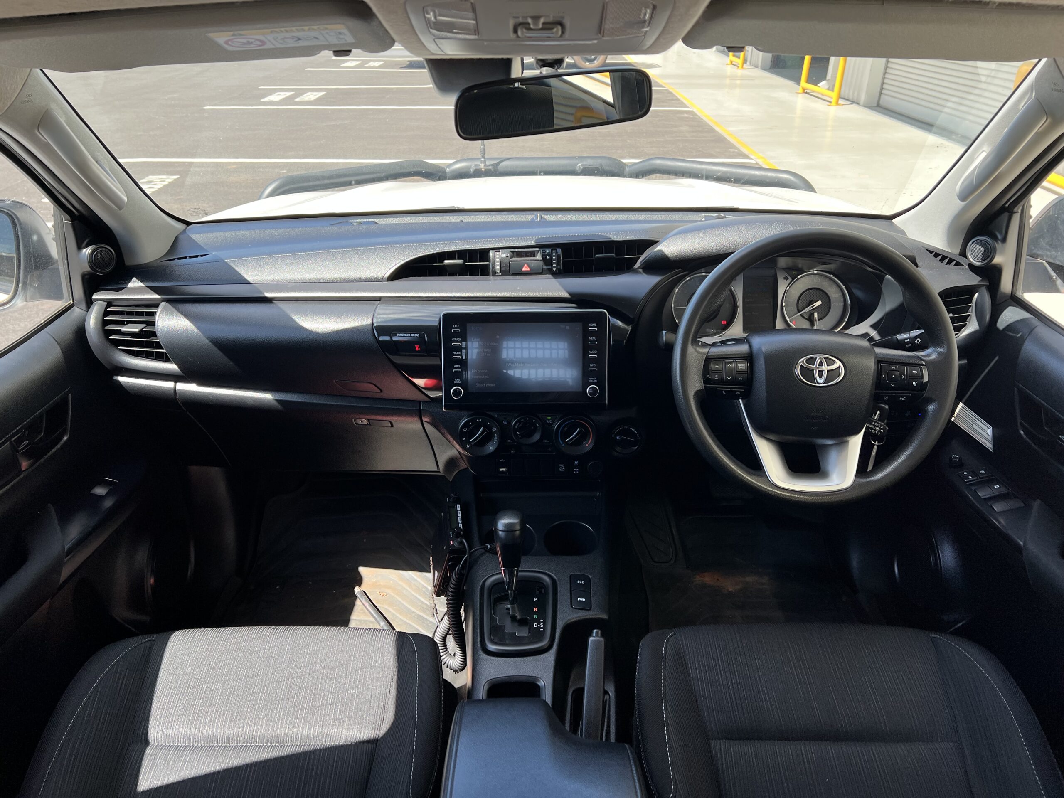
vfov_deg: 53.1
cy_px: 399
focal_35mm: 26
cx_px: 532
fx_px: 799
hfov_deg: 67.3
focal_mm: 5.7
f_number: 1.5
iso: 50
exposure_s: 1/488
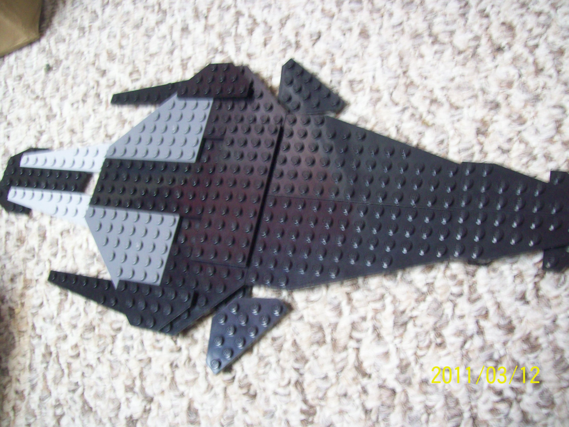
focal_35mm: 36
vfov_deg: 39.7
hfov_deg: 51.4
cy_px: 214
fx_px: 592
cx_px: 284
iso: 167
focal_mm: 6
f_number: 2.7
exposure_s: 1/8
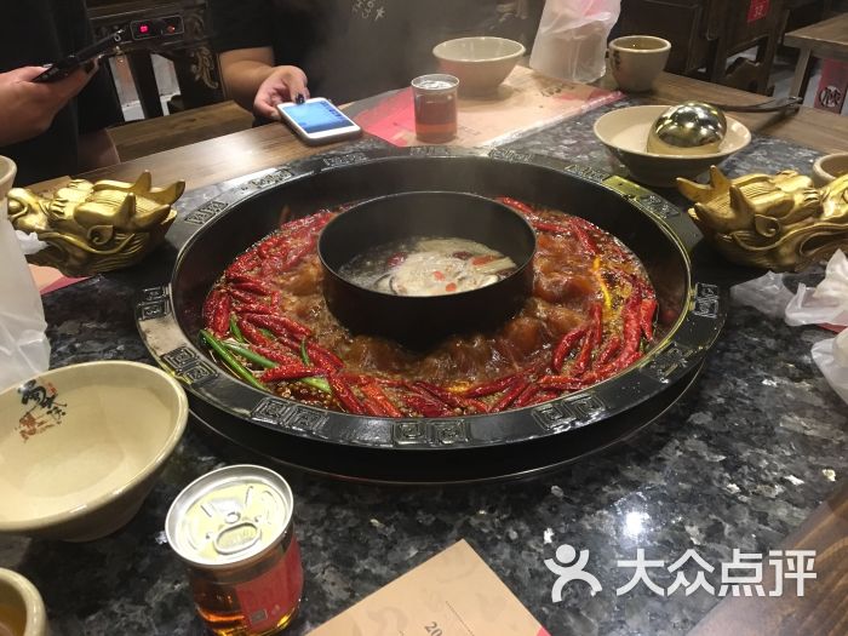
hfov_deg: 61.7
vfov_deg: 48.2
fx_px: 710
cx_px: 424
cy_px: 318
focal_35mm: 29
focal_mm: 4.15
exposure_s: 1/17
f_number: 2.2
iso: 200
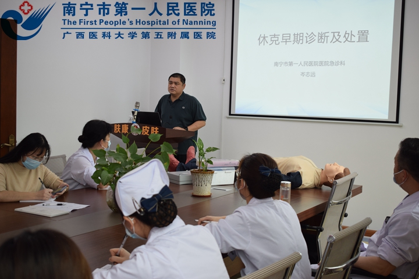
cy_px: 140
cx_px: 210
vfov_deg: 28.9
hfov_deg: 42.3
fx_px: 541
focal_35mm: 46
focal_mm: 31
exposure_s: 1/60
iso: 400
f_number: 4.2
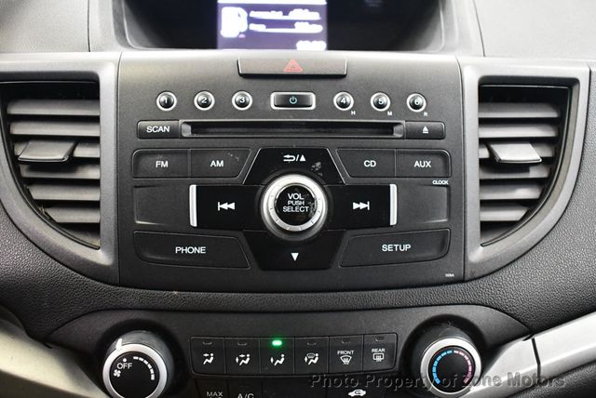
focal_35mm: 36
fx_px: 597
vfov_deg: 36.9
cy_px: 199
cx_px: 298
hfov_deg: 53.1
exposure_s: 1/60
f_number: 3.5
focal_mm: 18
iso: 4000
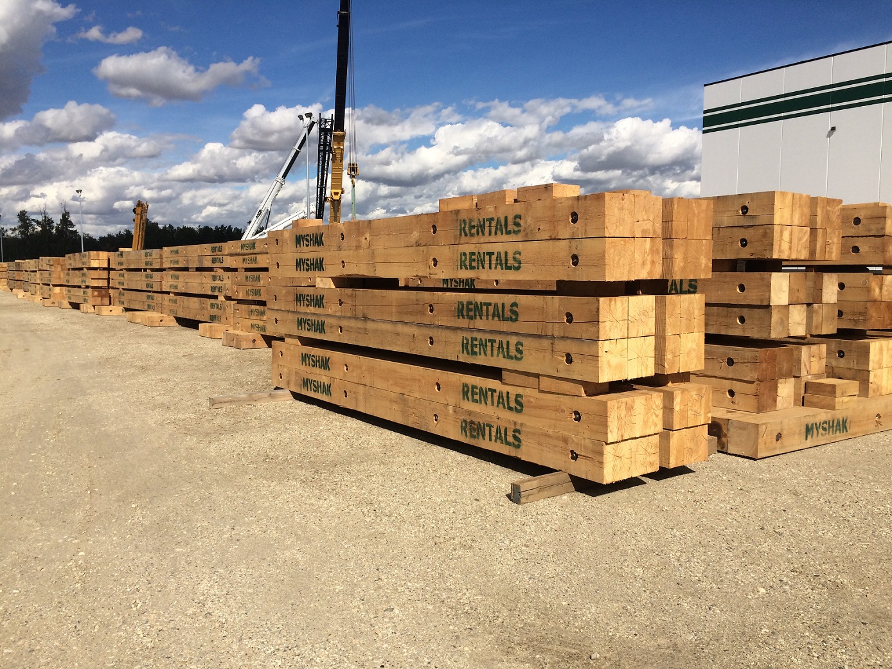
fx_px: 747
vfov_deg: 48.2
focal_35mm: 29
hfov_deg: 61.7
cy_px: 334
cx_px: 446
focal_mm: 4.15
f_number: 2.2
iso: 32
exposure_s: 1/3731
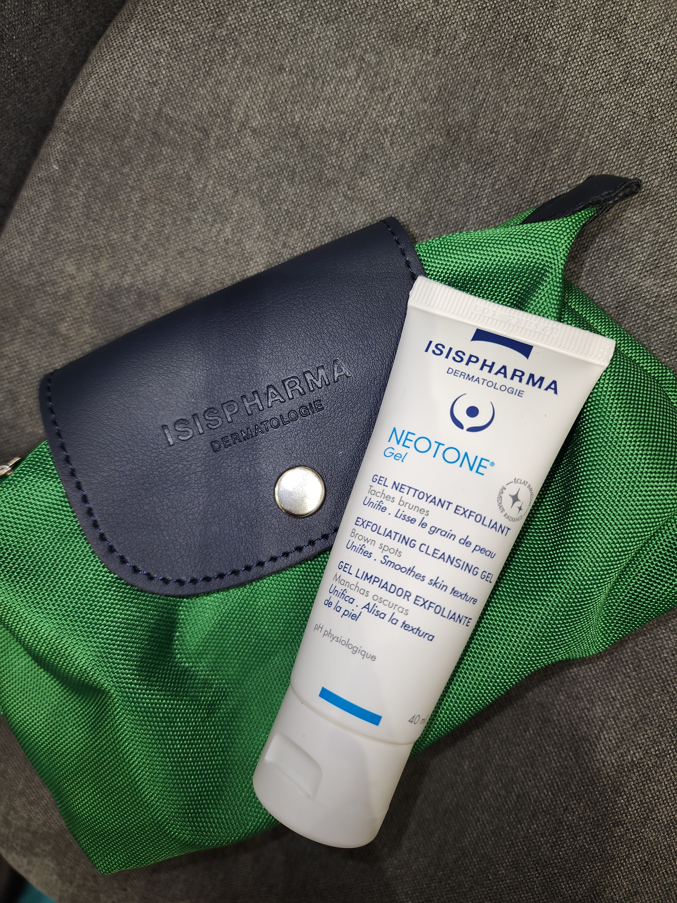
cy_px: 452
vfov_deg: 73.9
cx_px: 338
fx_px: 600
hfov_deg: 58.9
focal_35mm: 23
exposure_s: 1/60.2
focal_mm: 6.4
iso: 64
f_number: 1.8
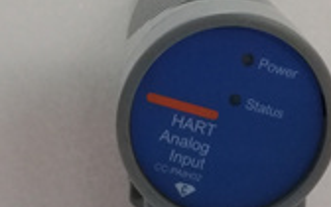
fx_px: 767
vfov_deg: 14.9
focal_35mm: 85
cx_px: 175
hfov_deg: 24.4
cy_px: 243
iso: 916
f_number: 2
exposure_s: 1/33
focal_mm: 3.79
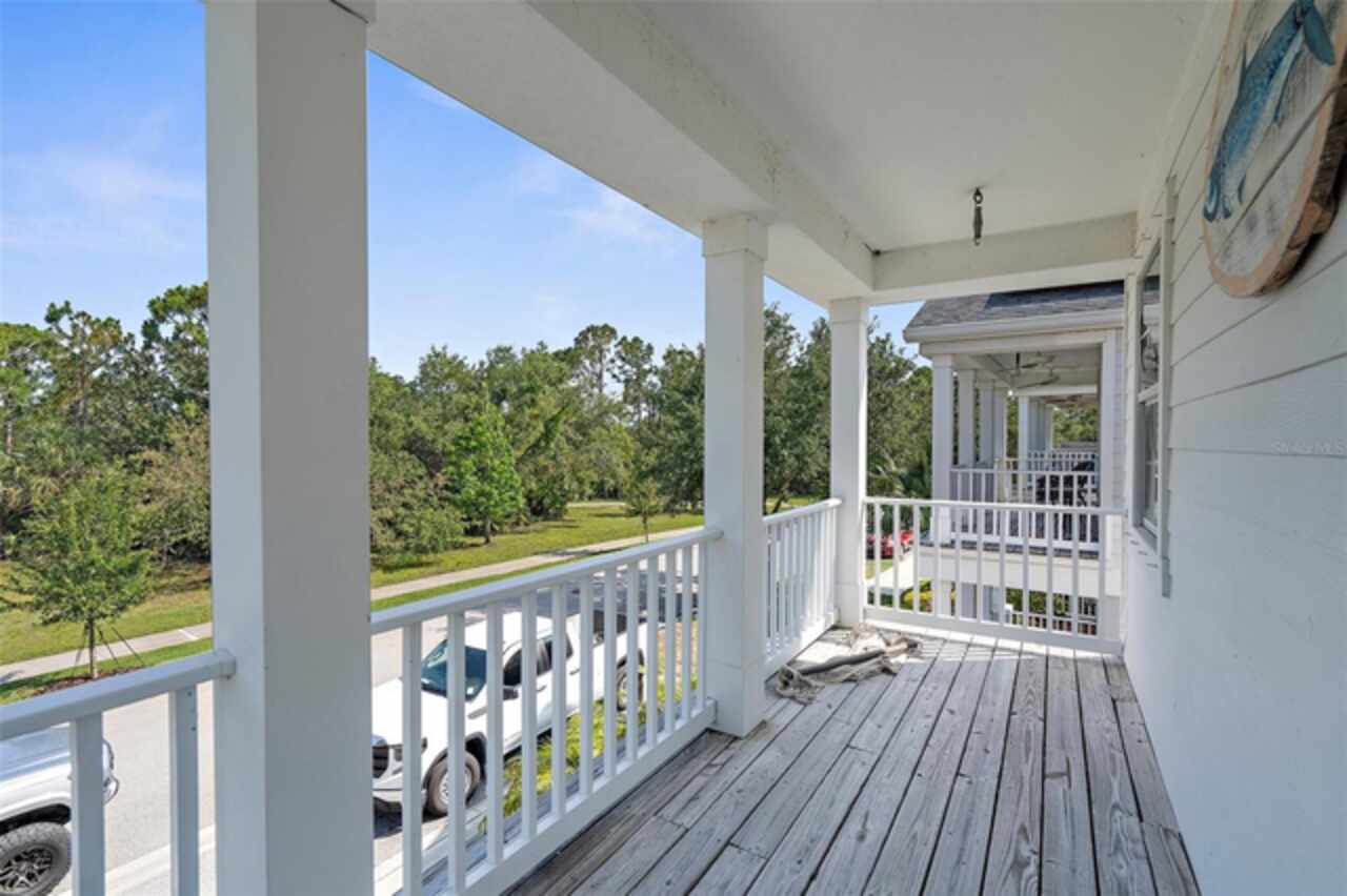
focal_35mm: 16
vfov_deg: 73.7
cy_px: 448
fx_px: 598
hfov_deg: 96.8
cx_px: 674
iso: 400
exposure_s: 1/3200
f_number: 8
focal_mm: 16
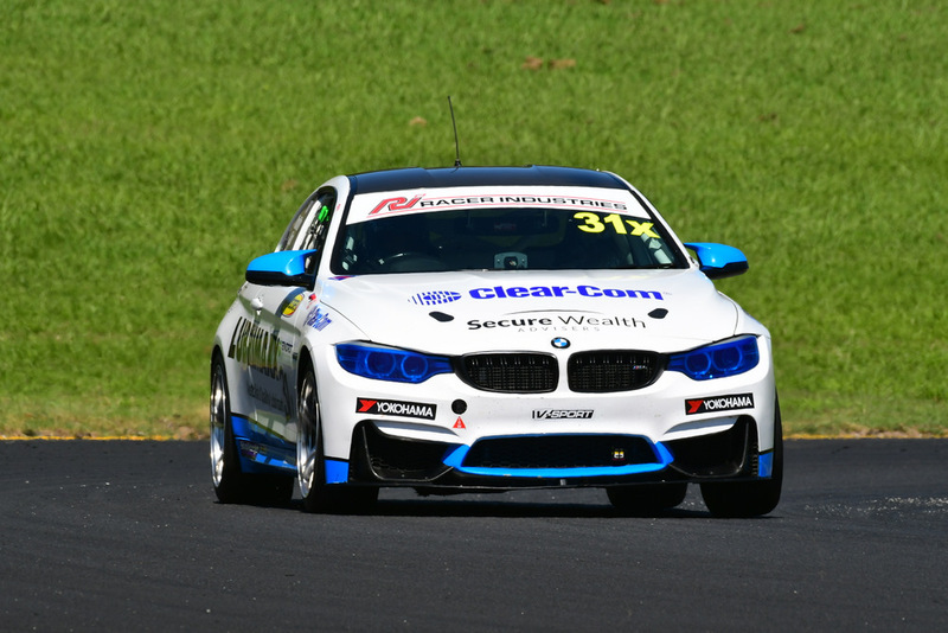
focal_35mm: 750
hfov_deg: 2.7
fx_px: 19756
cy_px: 316
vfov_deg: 1.8
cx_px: 474
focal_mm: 500
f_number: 11
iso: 320
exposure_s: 1/640
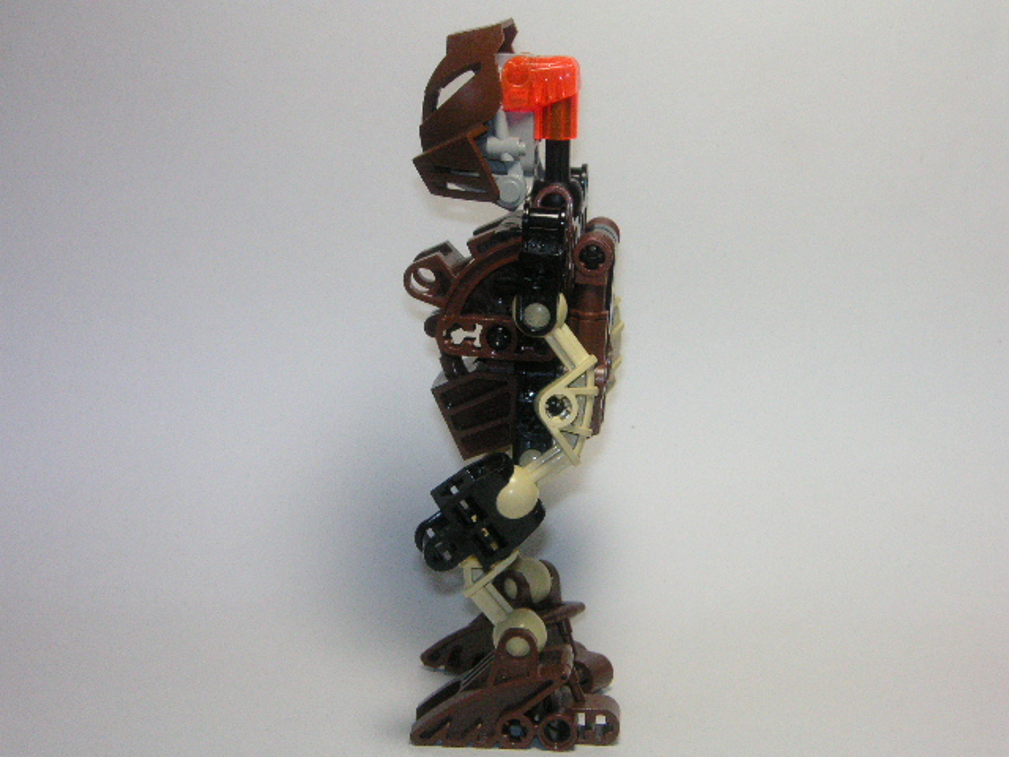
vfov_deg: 17.0
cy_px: 378
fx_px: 2536
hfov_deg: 22.5
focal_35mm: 87
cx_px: 504
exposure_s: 1/180
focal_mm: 14.4
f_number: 4.7
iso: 160
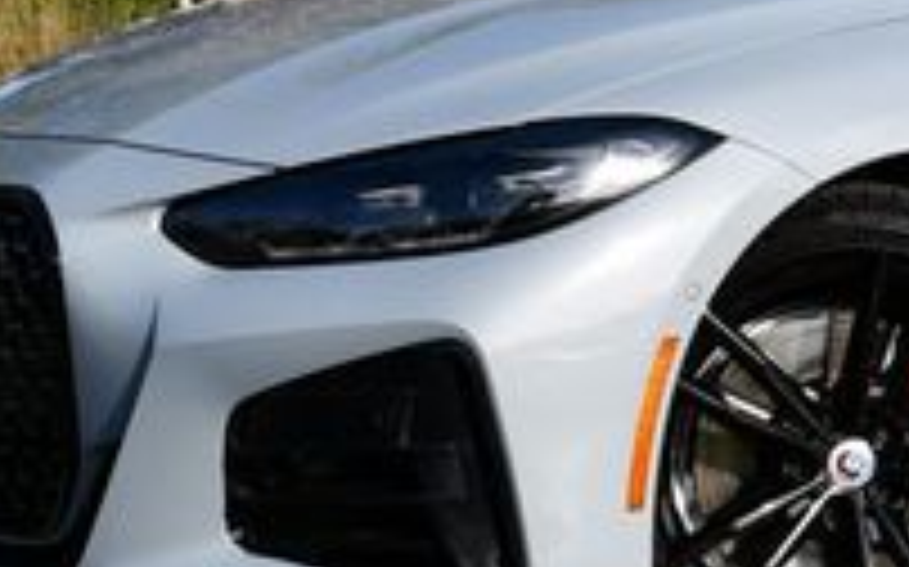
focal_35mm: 142
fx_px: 3516
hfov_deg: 14.2
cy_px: -45
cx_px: 1138
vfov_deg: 9.1
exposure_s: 1/250
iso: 100
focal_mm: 22
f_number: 8
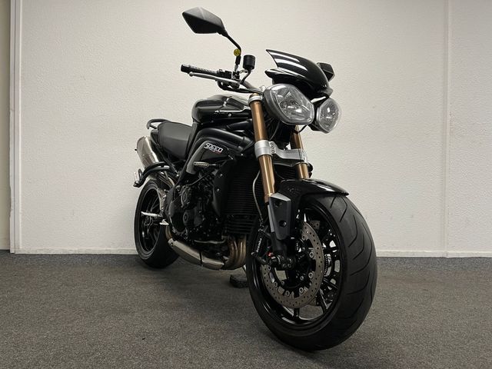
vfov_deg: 53.1
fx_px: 370
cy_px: 184
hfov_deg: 67.3
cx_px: 246
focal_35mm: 26
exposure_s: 1/50
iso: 64
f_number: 1.6
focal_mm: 5.1
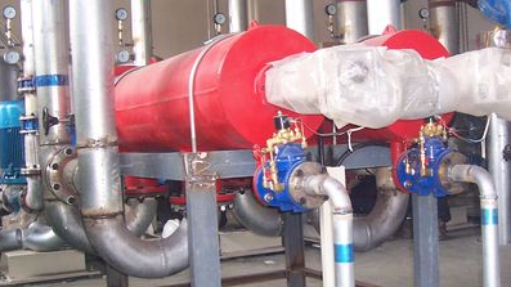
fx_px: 759
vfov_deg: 21.4
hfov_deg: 36.9
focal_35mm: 56
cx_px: 330
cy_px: 175
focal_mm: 5.6
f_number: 2.7
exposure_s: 1/90
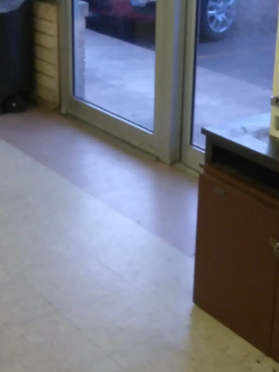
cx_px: 142
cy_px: 179
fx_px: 634
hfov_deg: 24.8
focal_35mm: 59
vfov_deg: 32.7
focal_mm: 3.46
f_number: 2.2
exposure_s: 1/30
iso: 493
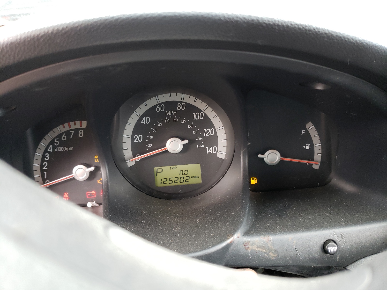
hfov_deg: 67.3
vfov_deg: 53.1
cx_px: 194
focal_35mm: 26
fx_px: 291
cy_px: 145
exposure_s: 1/60.2
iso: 130
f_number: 1.5
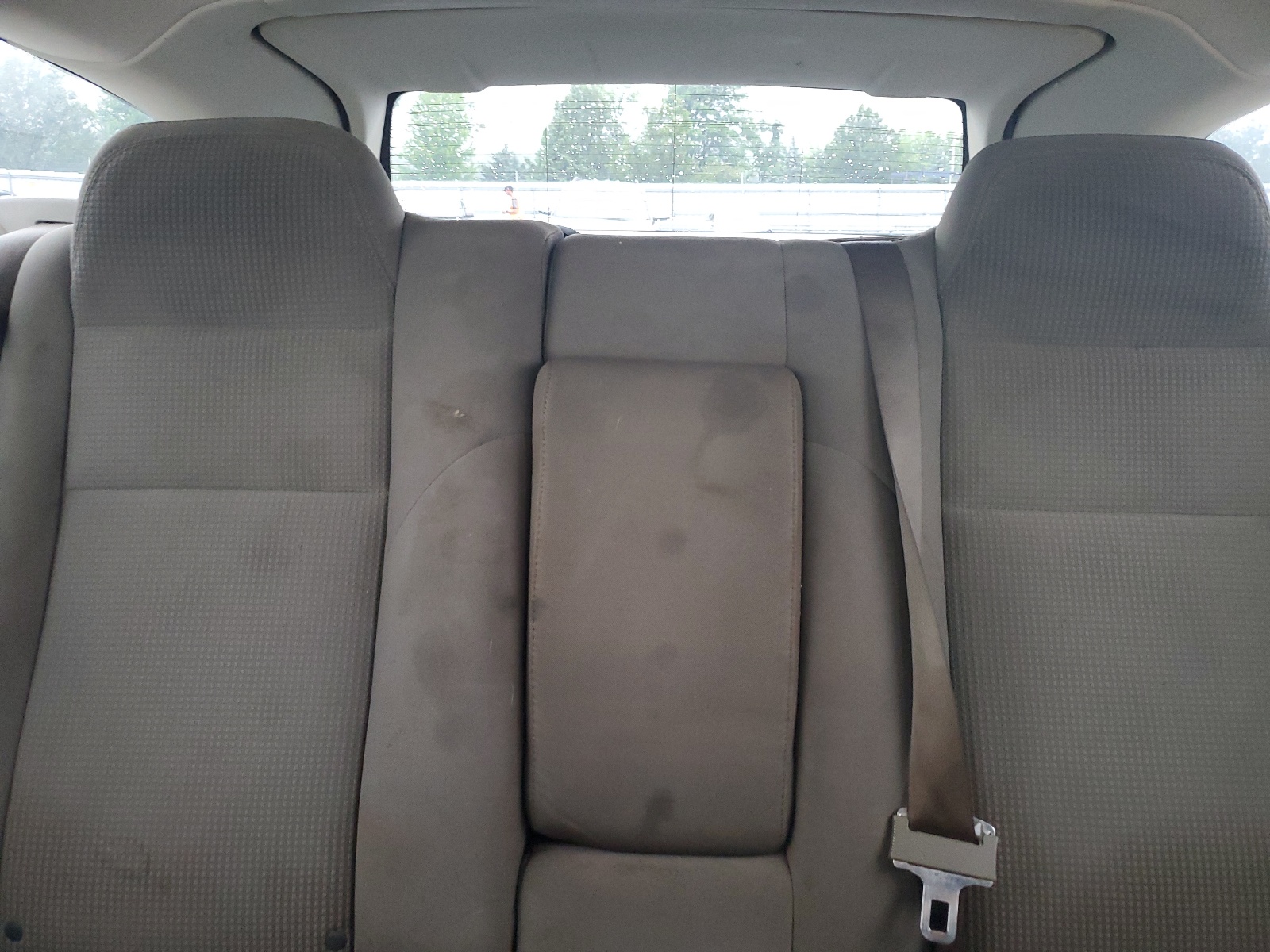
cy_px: 476
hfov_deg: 67.3
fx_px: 954
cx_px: 635
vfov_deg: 53.1
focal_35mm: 26
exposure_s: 1/60.2
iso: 292
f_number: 1.5
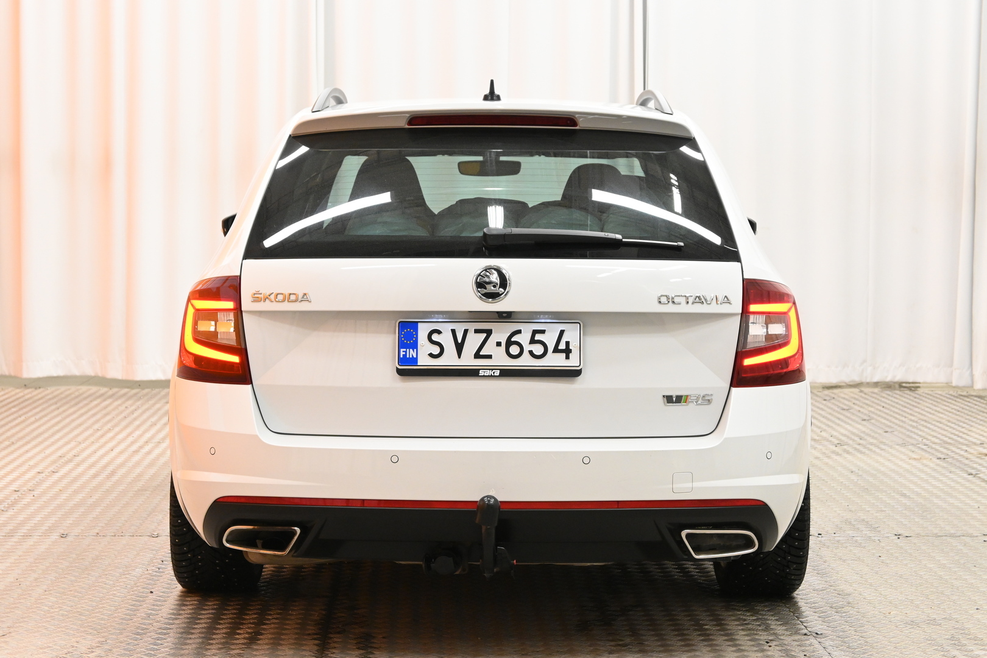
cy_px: 329
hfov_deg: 28.1
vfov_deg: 18.9
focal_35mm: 72
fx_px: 1974
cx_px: 494
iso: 1800
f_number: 6
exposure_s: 1/80
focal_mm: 48
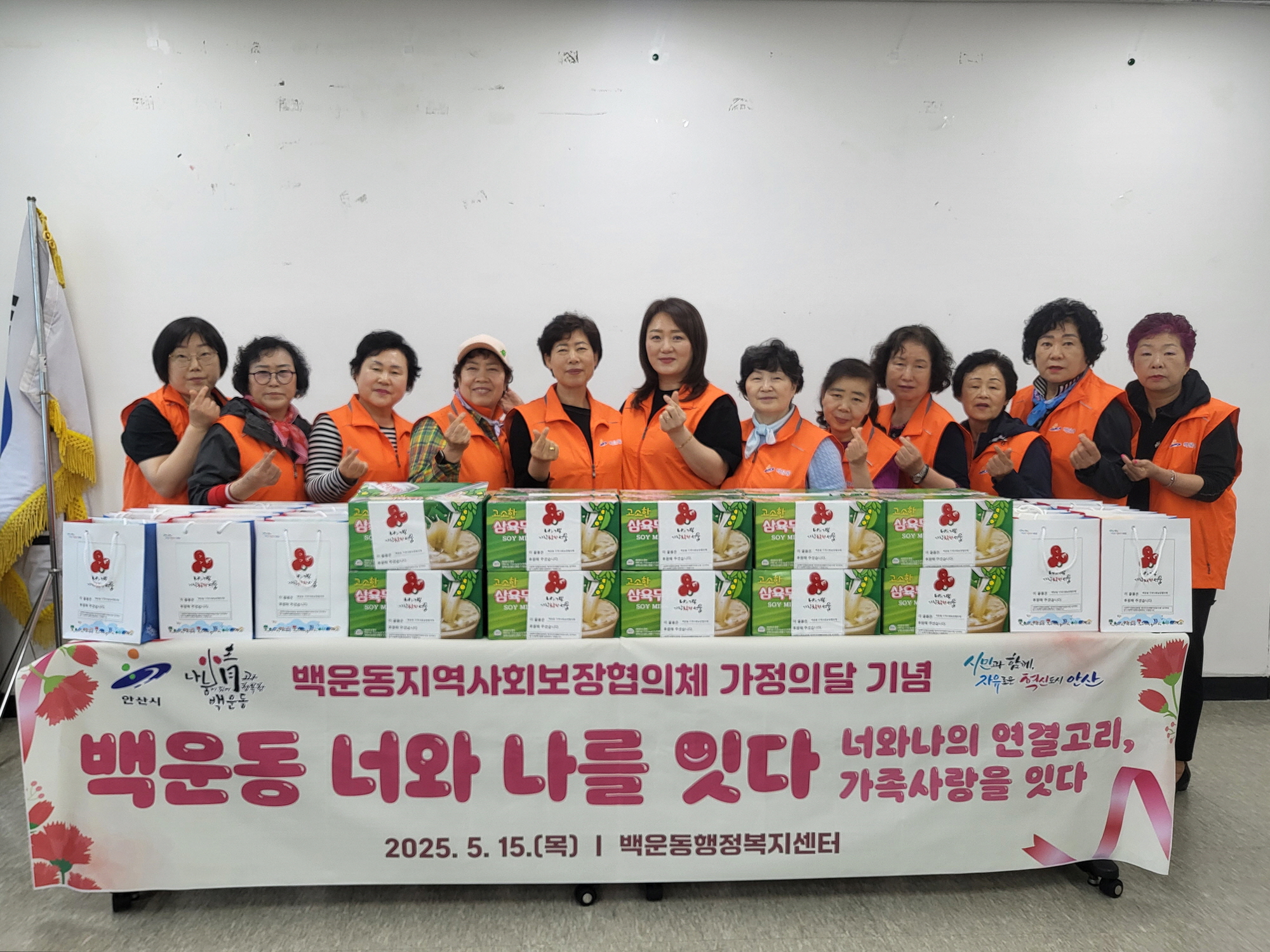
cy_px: 476
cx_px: 635
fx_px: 954
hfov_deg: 67.3
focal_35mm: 26
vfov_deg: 53.1
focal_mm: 4.25
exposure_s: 1/120
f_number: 1.8
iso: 80
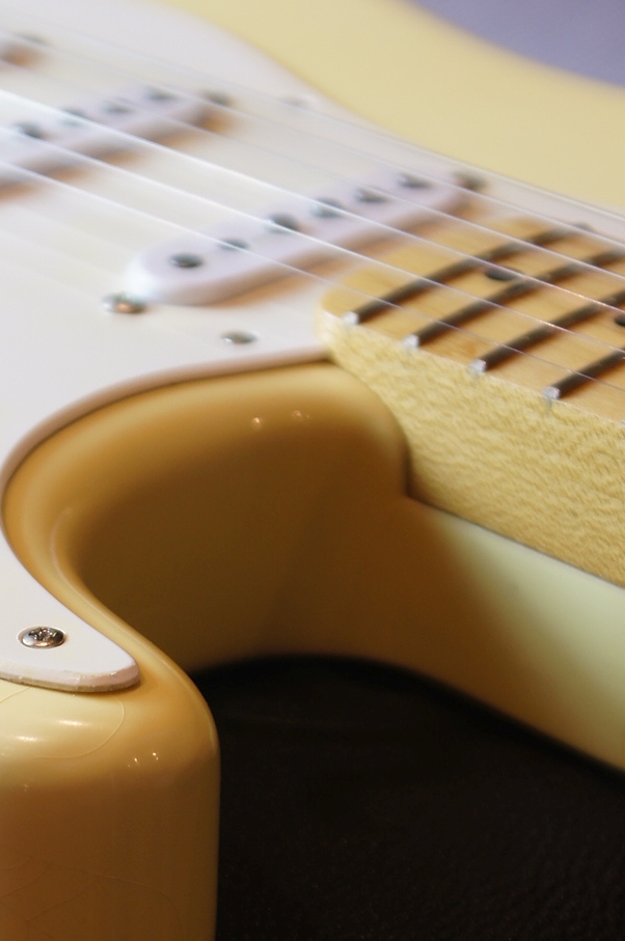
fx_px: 2769
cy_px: 640
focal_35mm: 106
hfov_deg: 12.8
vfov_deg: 19.2
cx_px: 51
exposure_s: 1/20
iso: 100
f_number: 4.5
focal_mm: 28
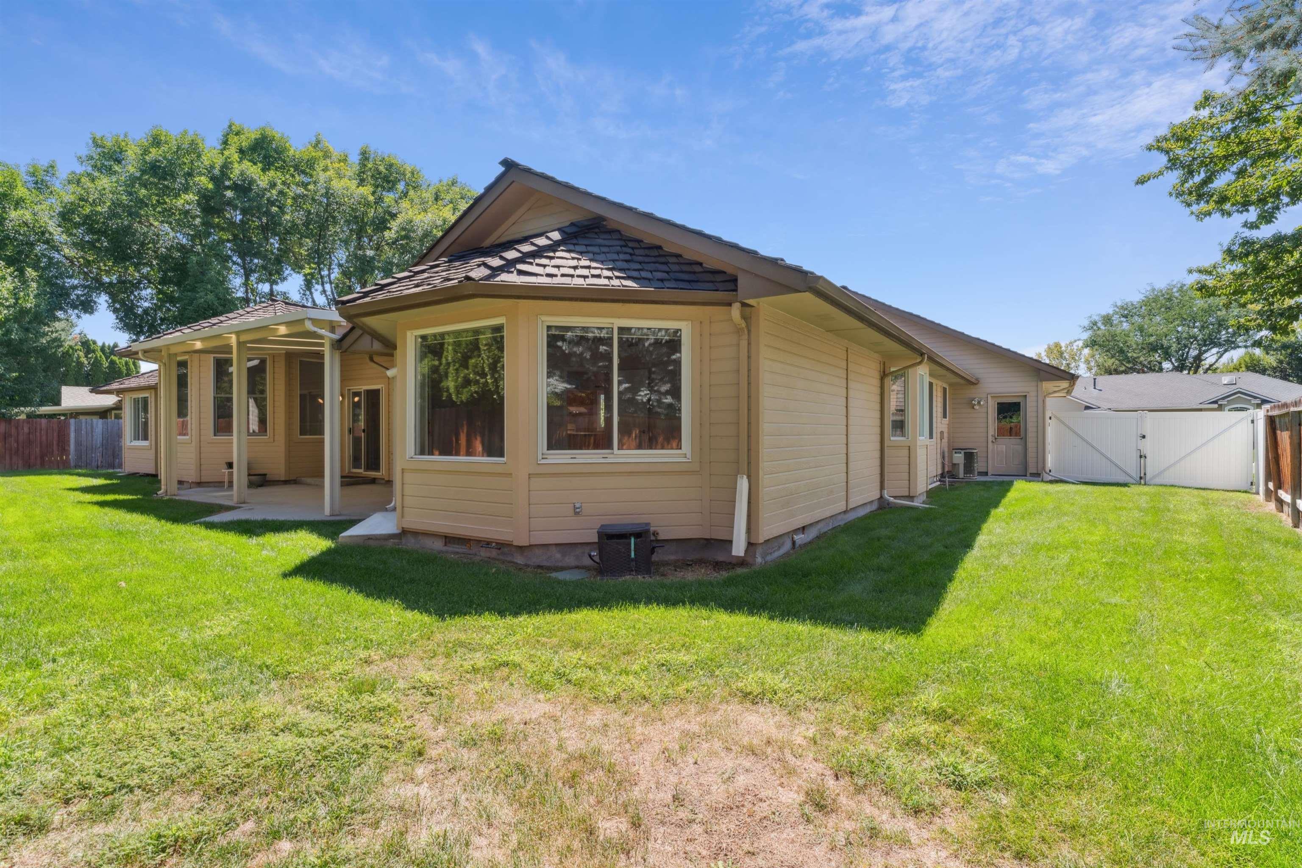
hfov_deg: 92.9
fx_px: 618
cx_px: 651
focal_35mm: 17
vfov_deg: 70.1
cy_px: 434
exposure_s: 1/160
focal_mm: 17.1
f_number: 13
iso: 400
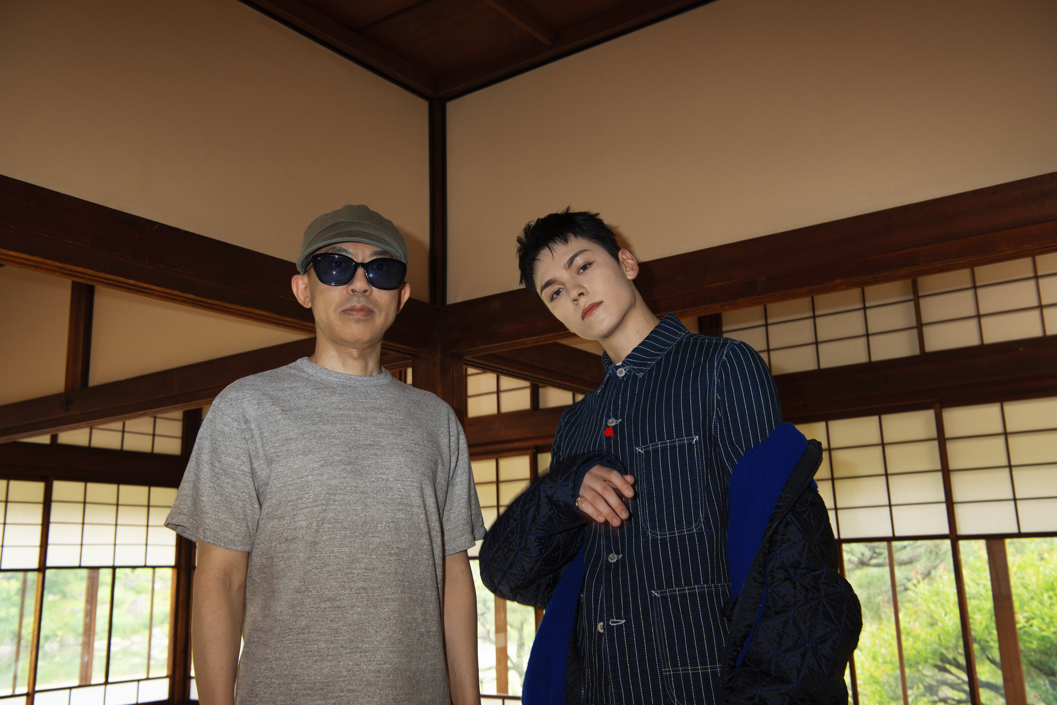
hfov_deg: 53.1
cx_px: 528
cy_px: 352
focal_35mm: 36
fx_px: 1057
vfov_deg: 36.9
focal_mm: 36
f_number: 7.1
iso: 800
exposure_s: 1/80
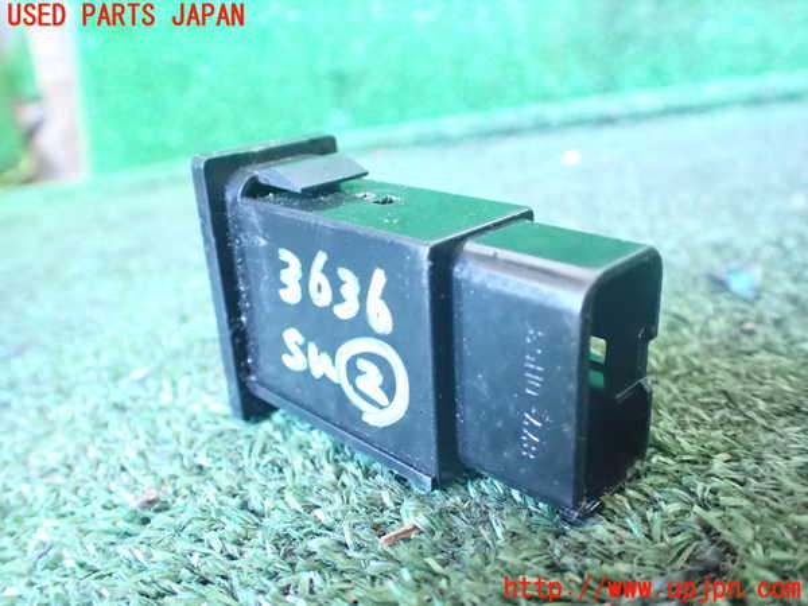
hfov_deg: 60.0
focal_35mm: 30
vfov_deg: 46.8
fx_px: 700
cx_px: 404
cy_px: 303
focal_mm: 5.4
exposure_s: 1/25
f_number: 2.3
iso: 1600
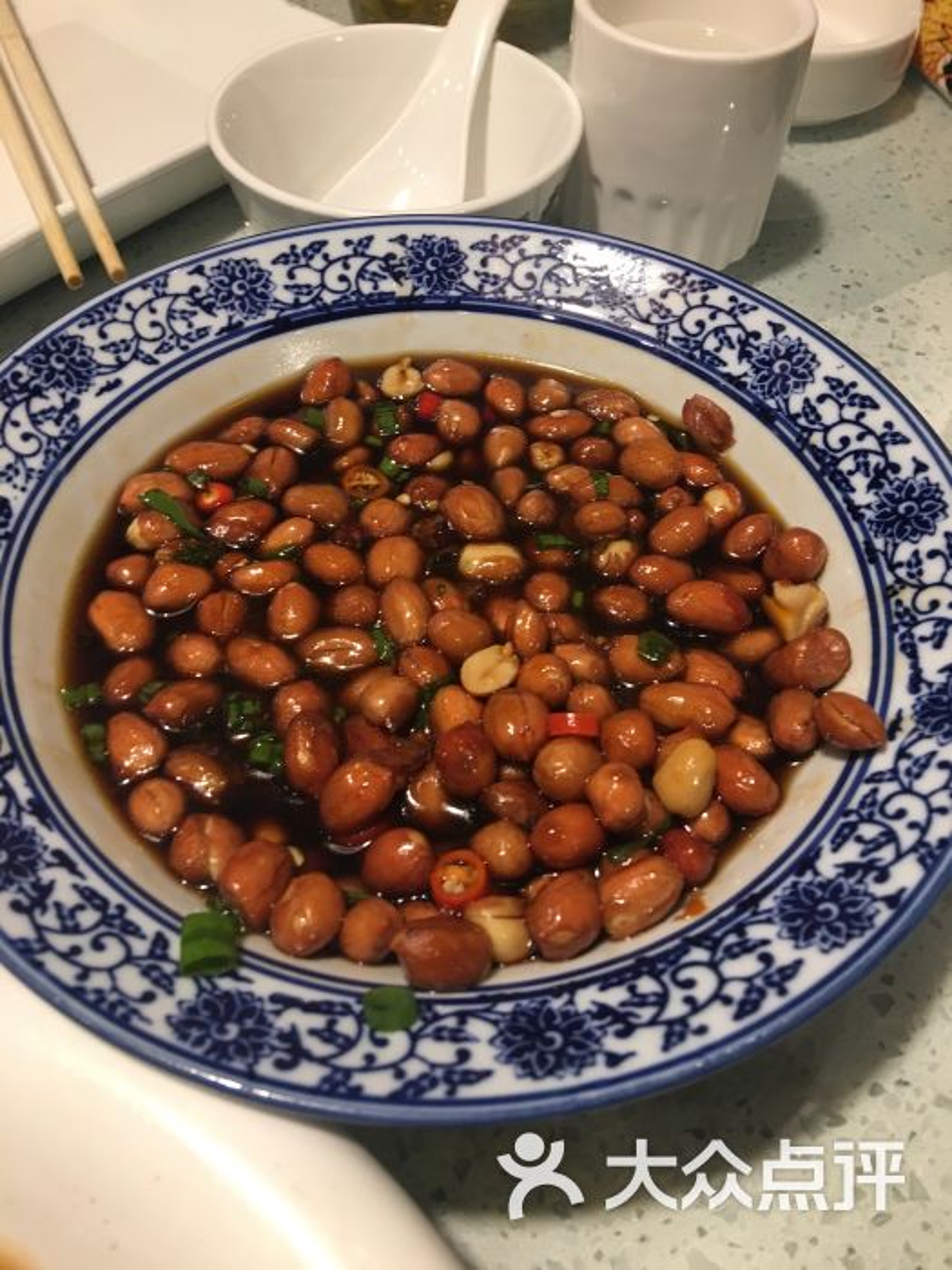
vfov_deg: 61.7
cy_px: 635
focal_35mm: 29
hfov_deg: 48.2
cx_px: 476
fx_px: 1063
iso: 32
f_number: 2.2
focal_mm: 4.15
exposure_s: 1/17
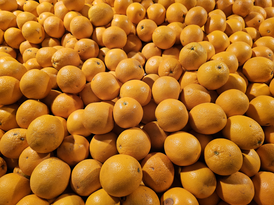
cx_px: 137
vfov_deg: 58.9
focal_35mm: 23
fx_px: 182
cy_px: 102
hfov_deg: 73.9
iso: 80
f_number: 1.7
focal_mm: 6.3
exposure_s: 1/100
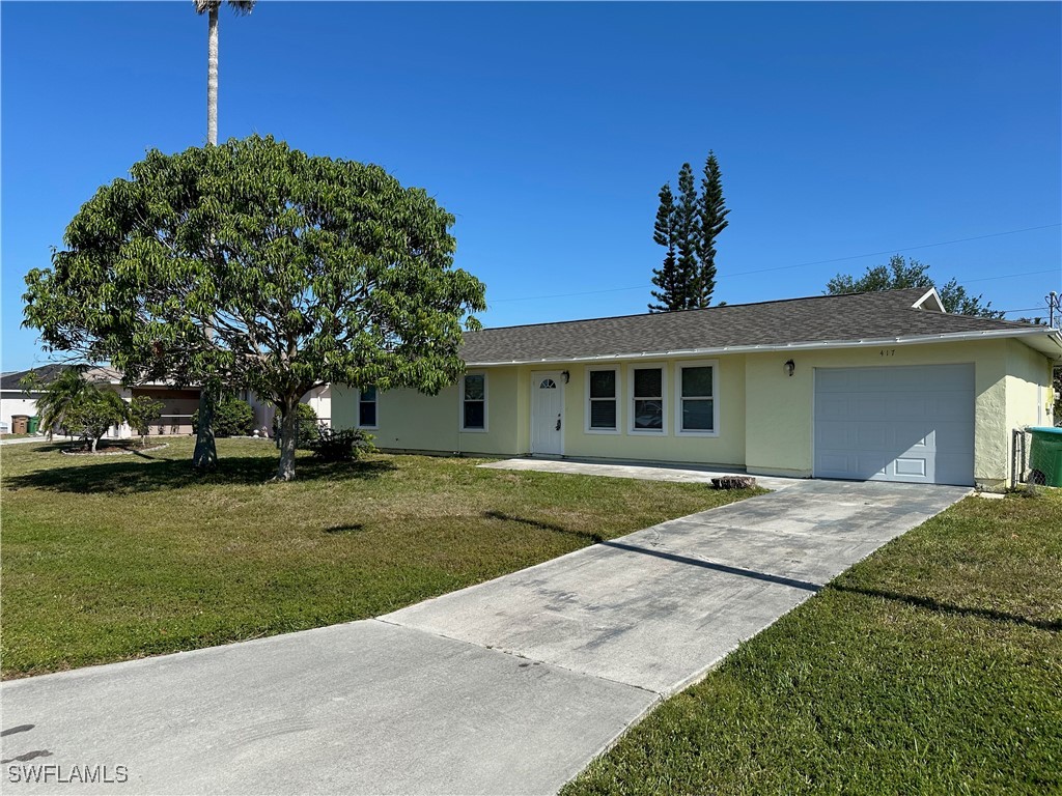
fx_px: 736
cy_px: 398
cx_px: 531
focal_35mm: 24
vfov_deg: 56.8
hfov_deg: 71.6
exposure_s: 1/5263
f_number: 1.78
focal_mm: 6.86
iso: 80
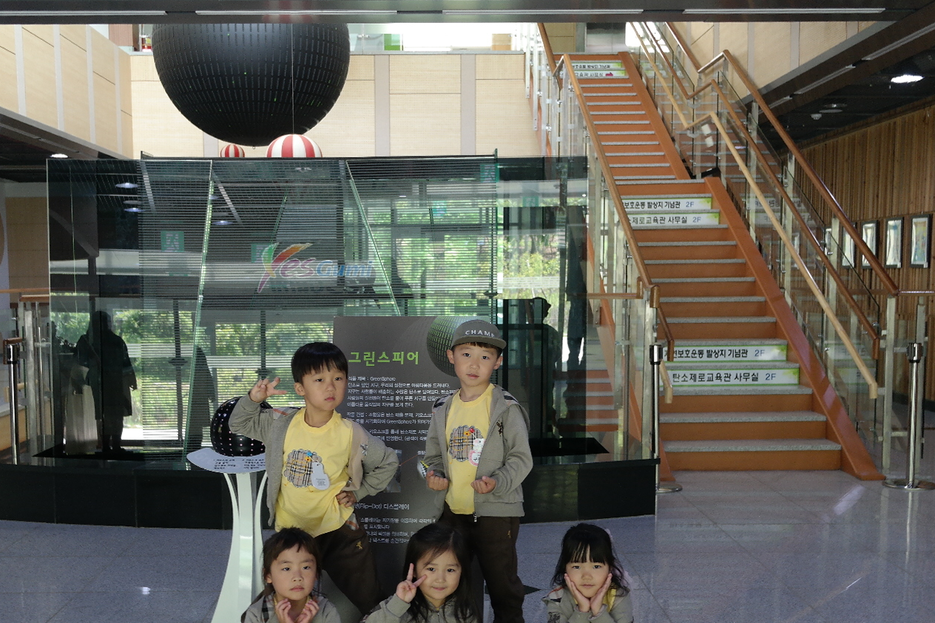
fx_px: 1065
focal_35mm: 41
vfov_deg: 32.5
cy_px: 394
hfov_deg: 47.4
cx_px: 439
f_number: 3.5
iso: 400
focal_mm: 20
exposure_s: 1/40
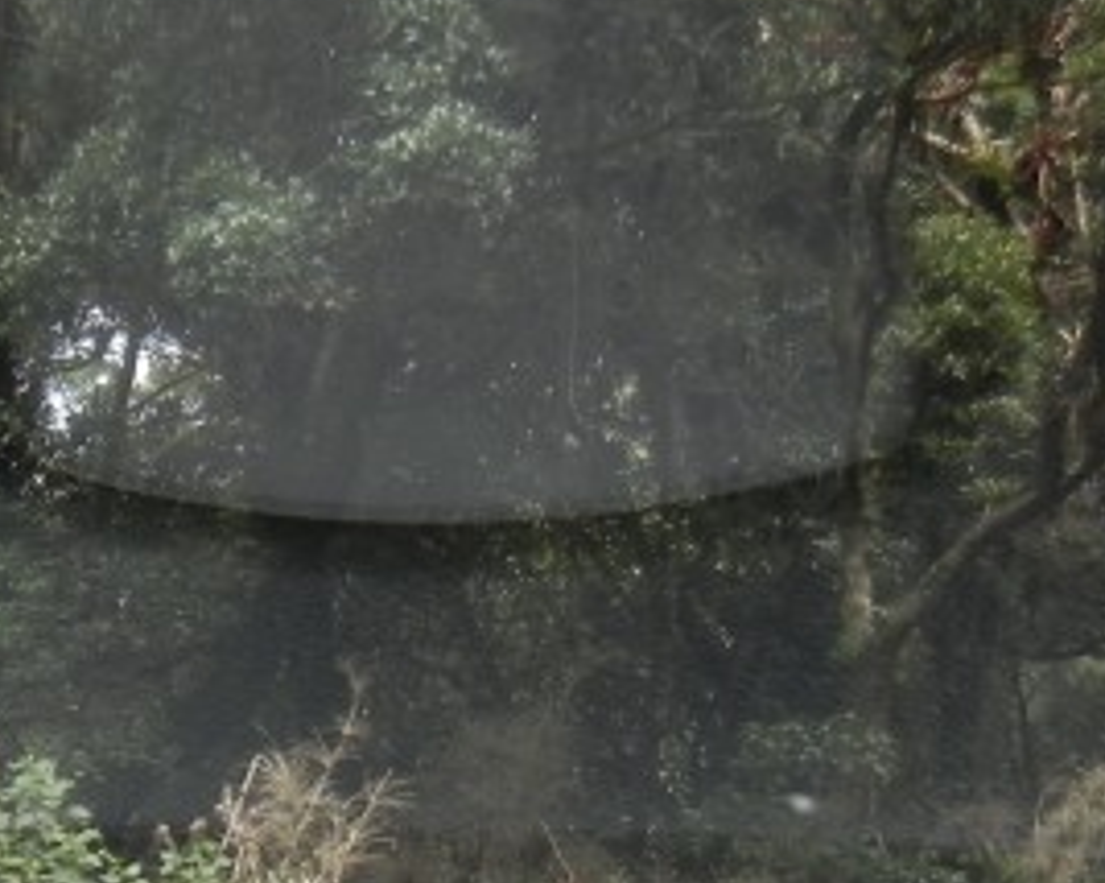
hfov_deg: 16.5
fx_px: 3660
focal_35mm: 112
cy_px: 792
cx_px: -186
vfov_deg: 13.6
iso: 160
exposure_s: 1/122
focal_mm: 5.4
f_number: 3.5
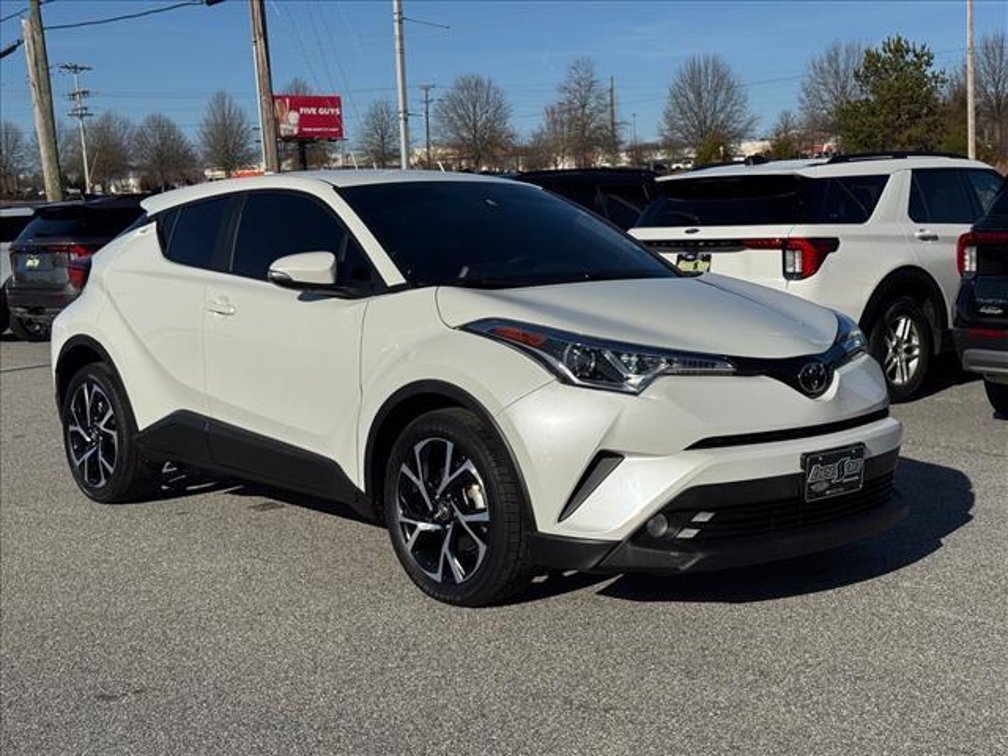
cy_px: 378
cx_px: 504
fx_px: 1398
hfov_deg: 39.7
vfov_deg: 30.3
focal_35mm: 48
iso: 64
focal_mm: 6.76
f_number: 1.78
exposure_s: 1/12500
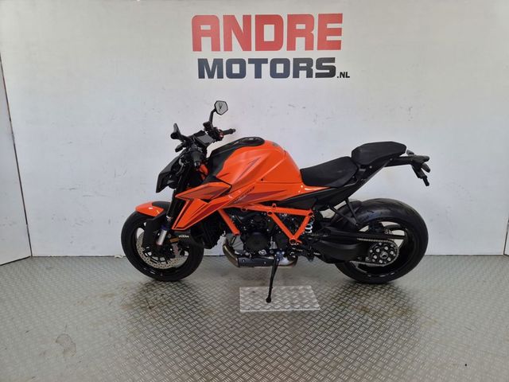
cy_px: 191
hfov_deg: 73.9
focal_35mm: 23
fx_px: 338
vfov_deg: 58.9
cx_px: 254
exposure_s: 1/100
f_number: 1.8
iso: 200
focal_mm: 5.4
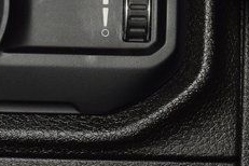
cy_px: 75
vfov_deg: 4.7
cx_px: -82
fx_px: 2013
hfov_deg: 7.0
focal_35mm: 291
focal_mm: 70
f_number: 8
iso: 100
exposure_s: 1/125
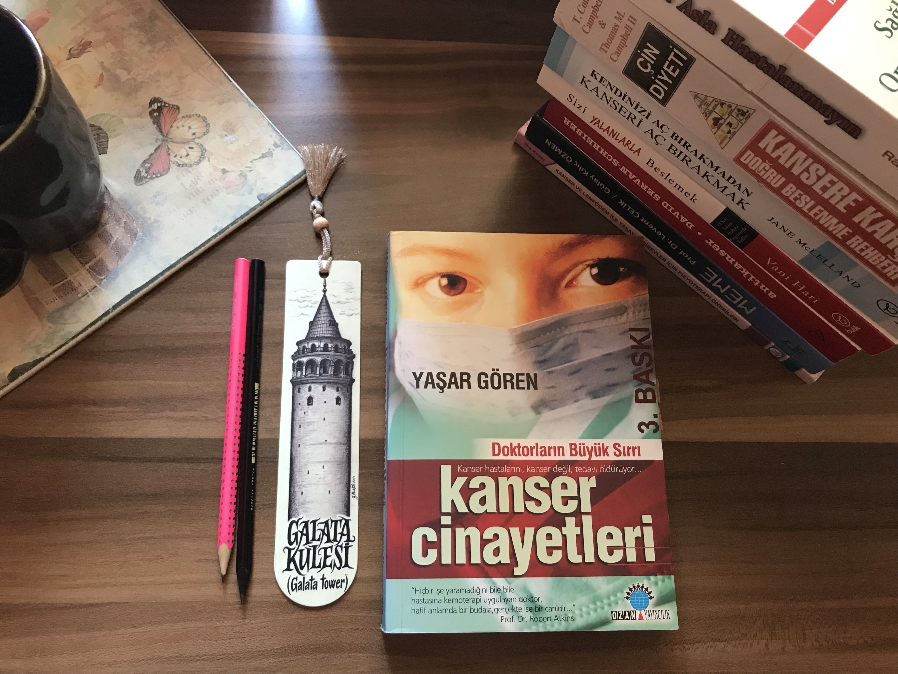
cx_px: 449
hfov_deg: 63.4
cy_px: 337
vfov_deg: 49.7
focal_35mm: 28
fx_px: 726
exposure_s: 1/17
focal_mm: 3.99
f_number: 1.8
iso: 64
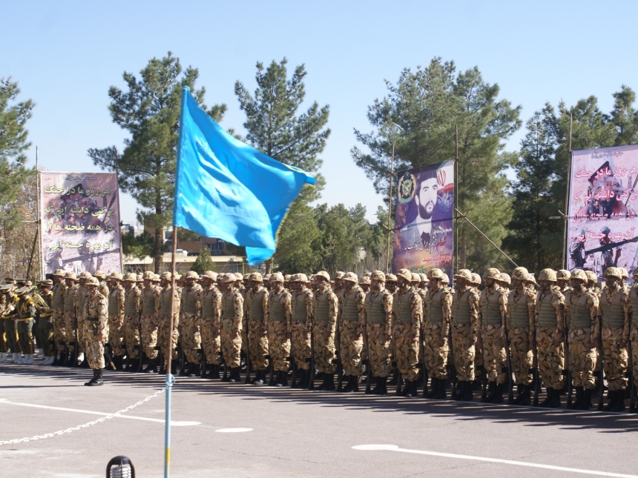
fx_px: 1585
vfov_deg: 17.2
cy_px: 242
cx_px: 355
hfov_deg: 22.7
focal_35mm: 86
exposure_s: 1/160
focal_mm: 50
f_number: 8
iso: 100
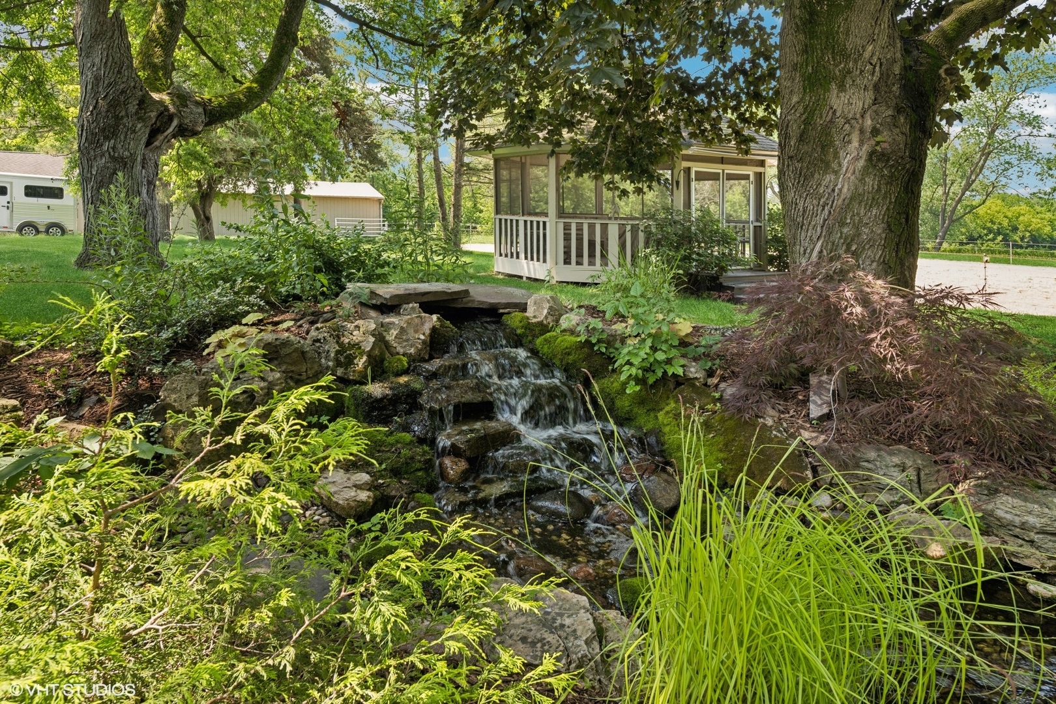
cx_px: 528
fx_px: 704
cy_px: 352
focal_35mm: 24
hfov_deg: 73.7
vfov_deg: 53.1
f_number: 9.5
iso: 200
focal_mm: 24
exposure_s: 1/45
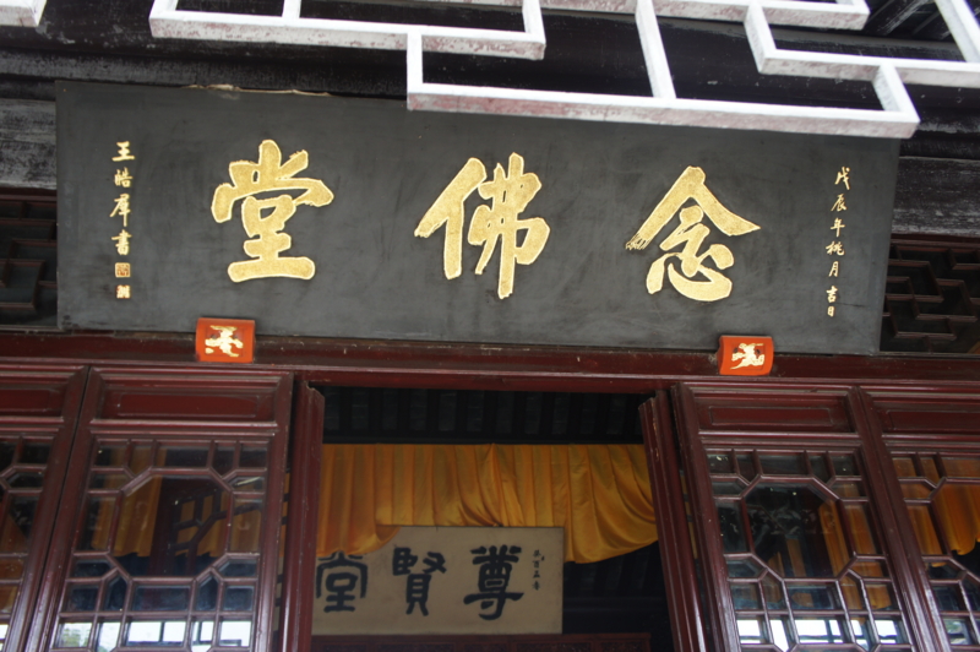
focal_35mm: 34
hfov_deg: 55.1
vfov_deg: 38.3
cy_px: 326
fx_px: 938
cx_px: 490
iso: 200
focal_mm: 23
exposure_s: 1/40
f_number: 4.5
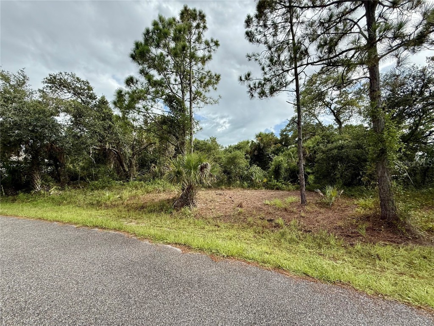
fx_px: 176
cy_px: 163
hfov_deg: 102.1
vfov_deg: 85.7
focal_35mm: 14
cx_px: 217
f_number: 2.2
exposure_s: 1/1017
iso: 64
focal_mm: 2.22
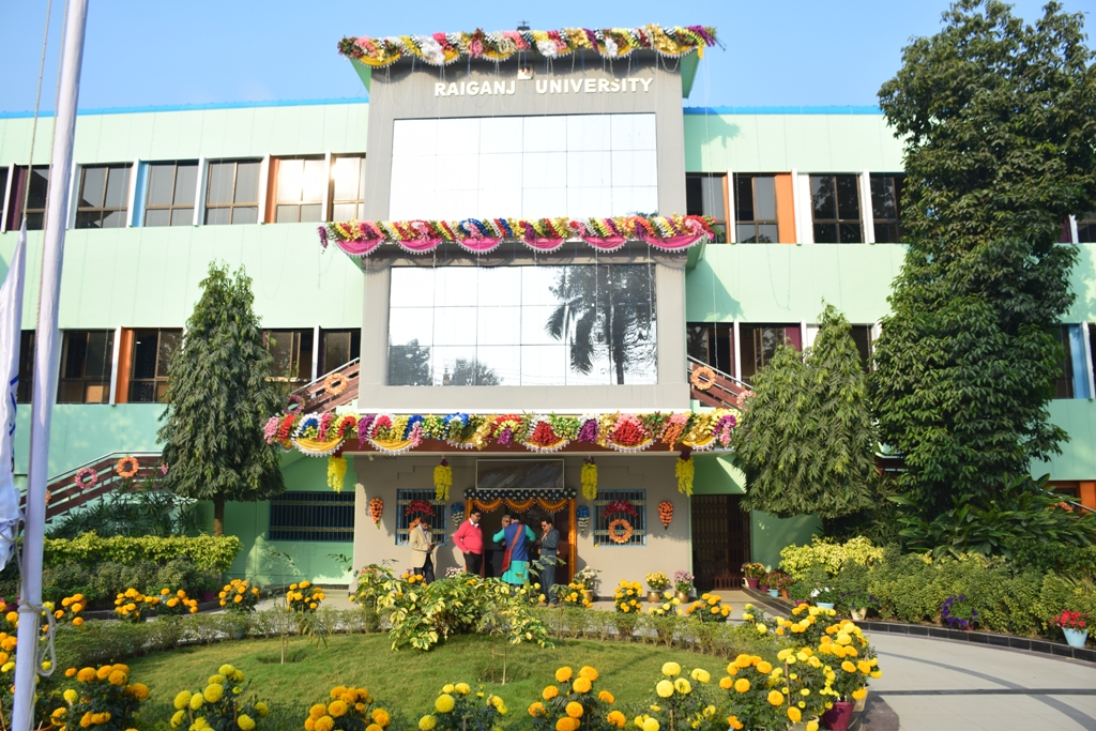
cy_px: 366
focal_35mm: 27
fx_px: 822
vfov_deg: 47.9
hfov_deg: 67.4
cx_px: 548
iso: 100
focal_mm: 18
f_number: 5.6
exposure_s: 1/200
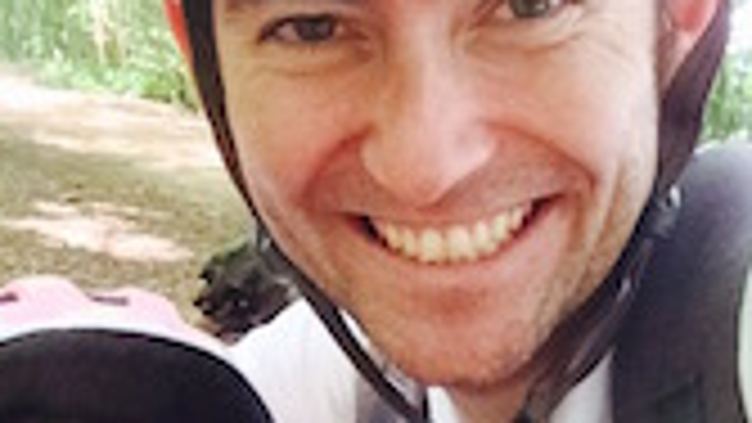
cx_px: 333
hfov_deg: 26.2
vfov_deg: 14.8
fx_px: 1615
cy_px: 378
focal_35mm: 81
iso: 320
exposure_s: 1/33
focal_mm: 2.15
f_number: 2.4
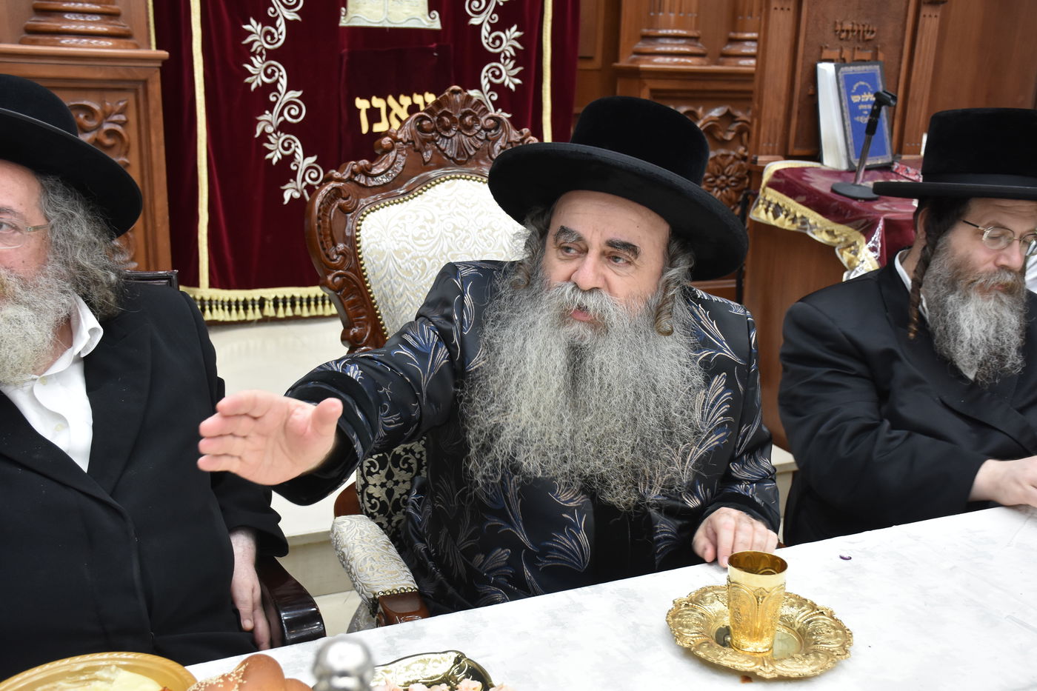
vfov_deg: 34.2
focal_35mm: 39
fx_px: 1123
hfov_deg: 49.6
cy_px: 346
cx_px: 518
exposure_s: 1/80
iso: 1000
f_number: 5.6
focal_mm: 26
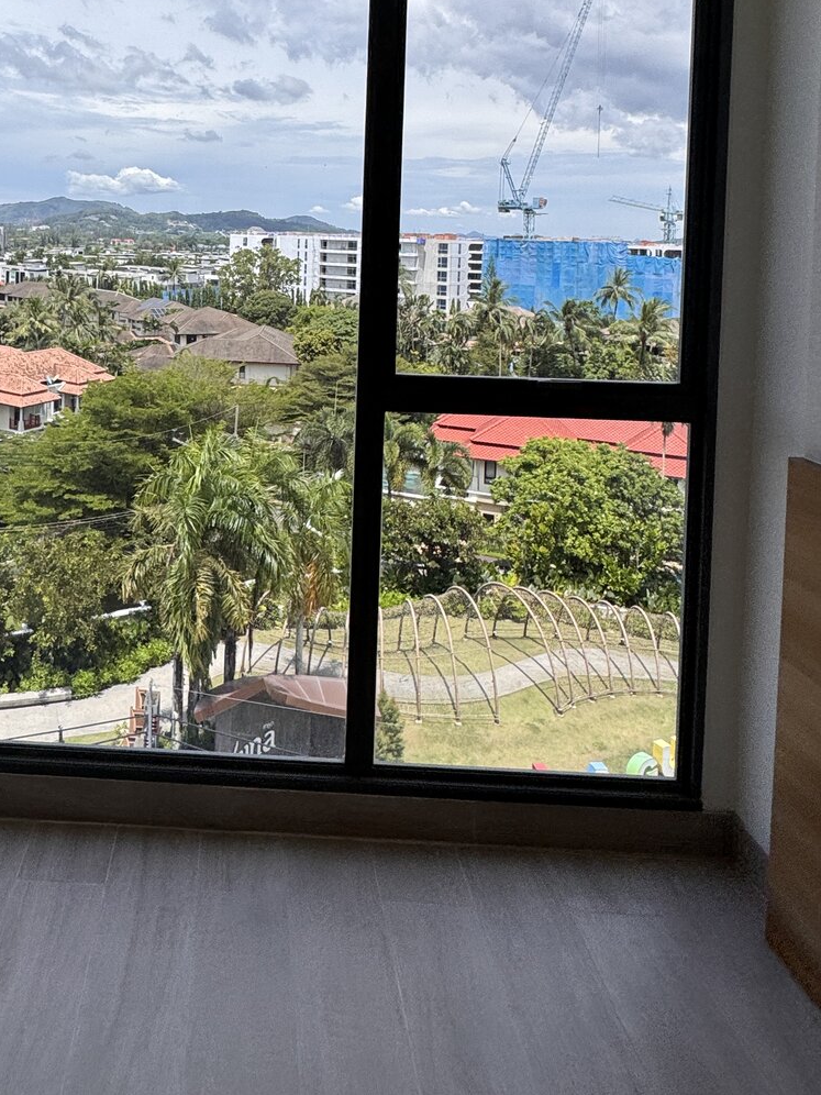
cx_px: 206
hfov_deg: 49.3
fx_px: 854
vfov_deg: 61.1
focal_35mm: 27
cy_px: 253
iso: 50
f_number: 2.2
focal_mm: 2.22
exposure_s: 1/1217
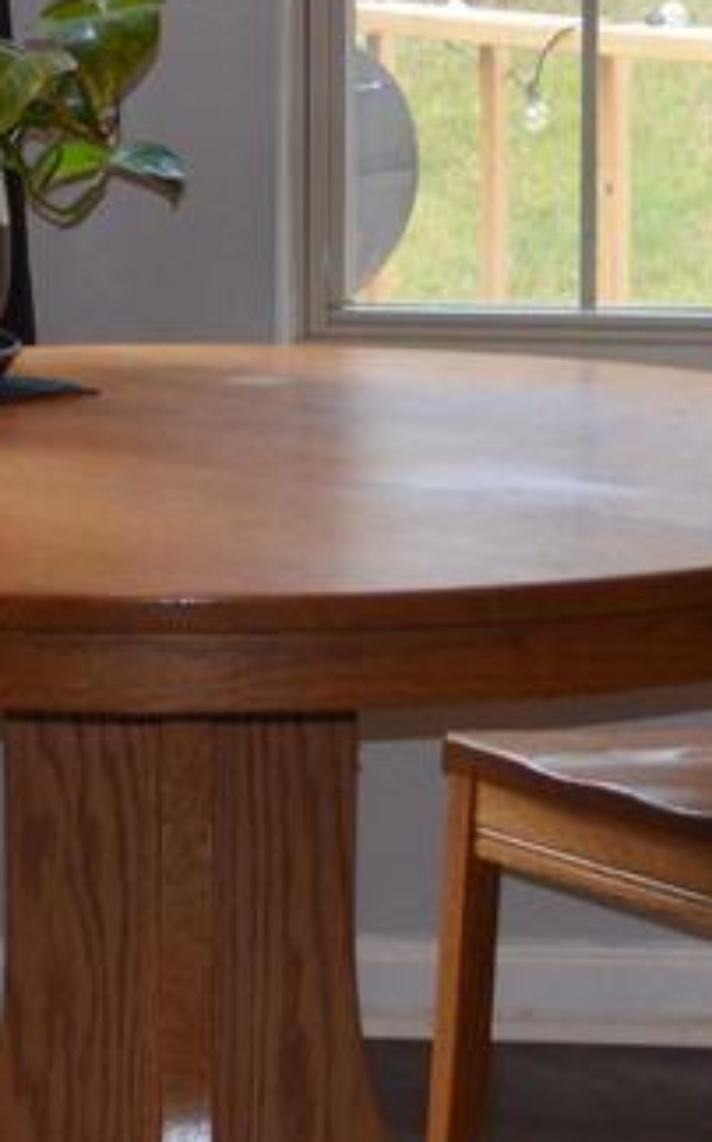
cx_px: 363
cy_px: -79
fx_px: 6563
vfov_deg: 9.8
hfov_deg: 6.2
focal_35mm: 211
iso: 400
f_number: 5
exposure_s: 1/125
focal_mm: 35
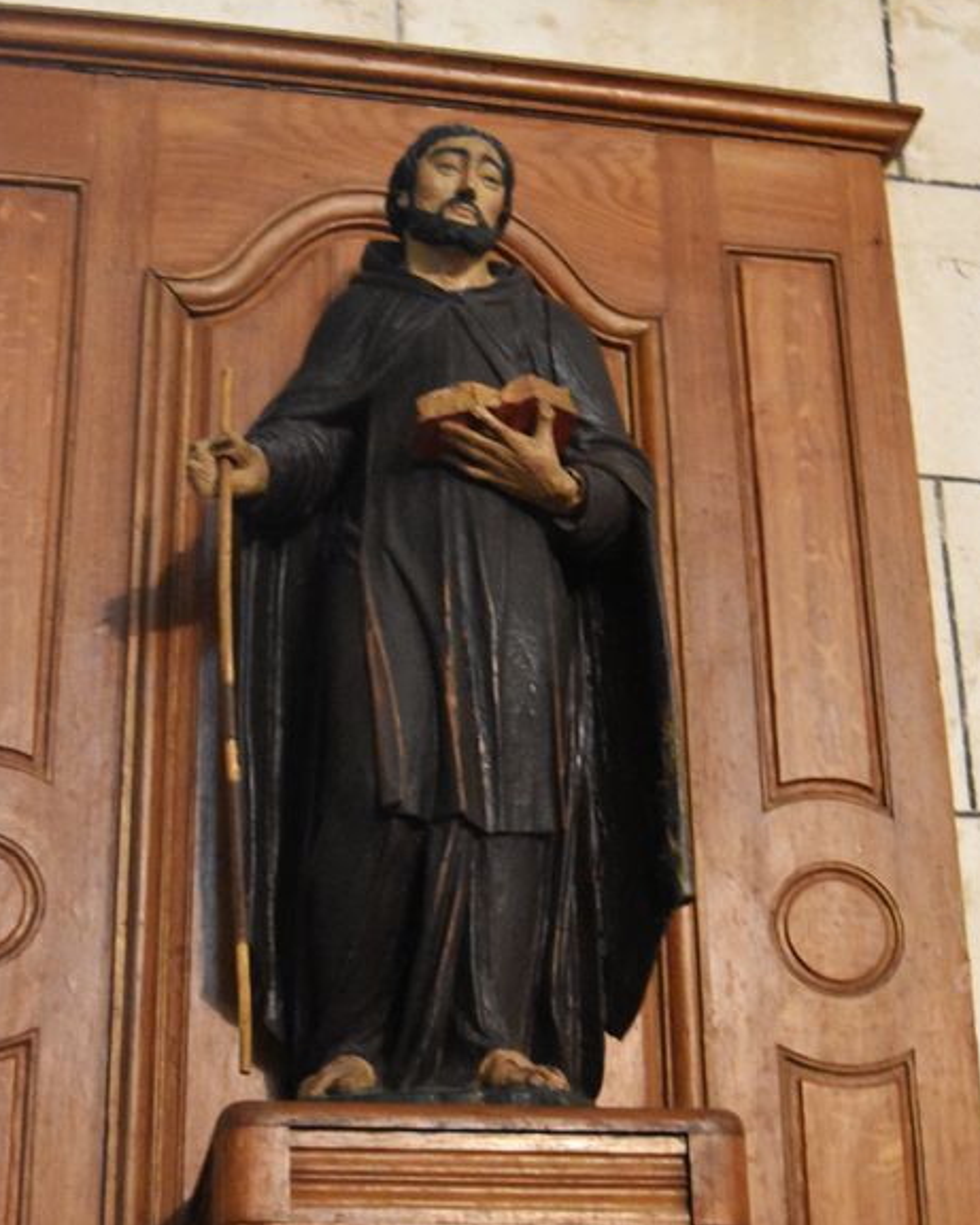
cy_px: 615
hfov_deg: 23.5
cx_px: 488
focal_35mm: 65
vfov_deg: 29.1
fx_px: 2356
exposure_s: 1/20
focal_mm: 38
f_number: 4.8
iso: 12800
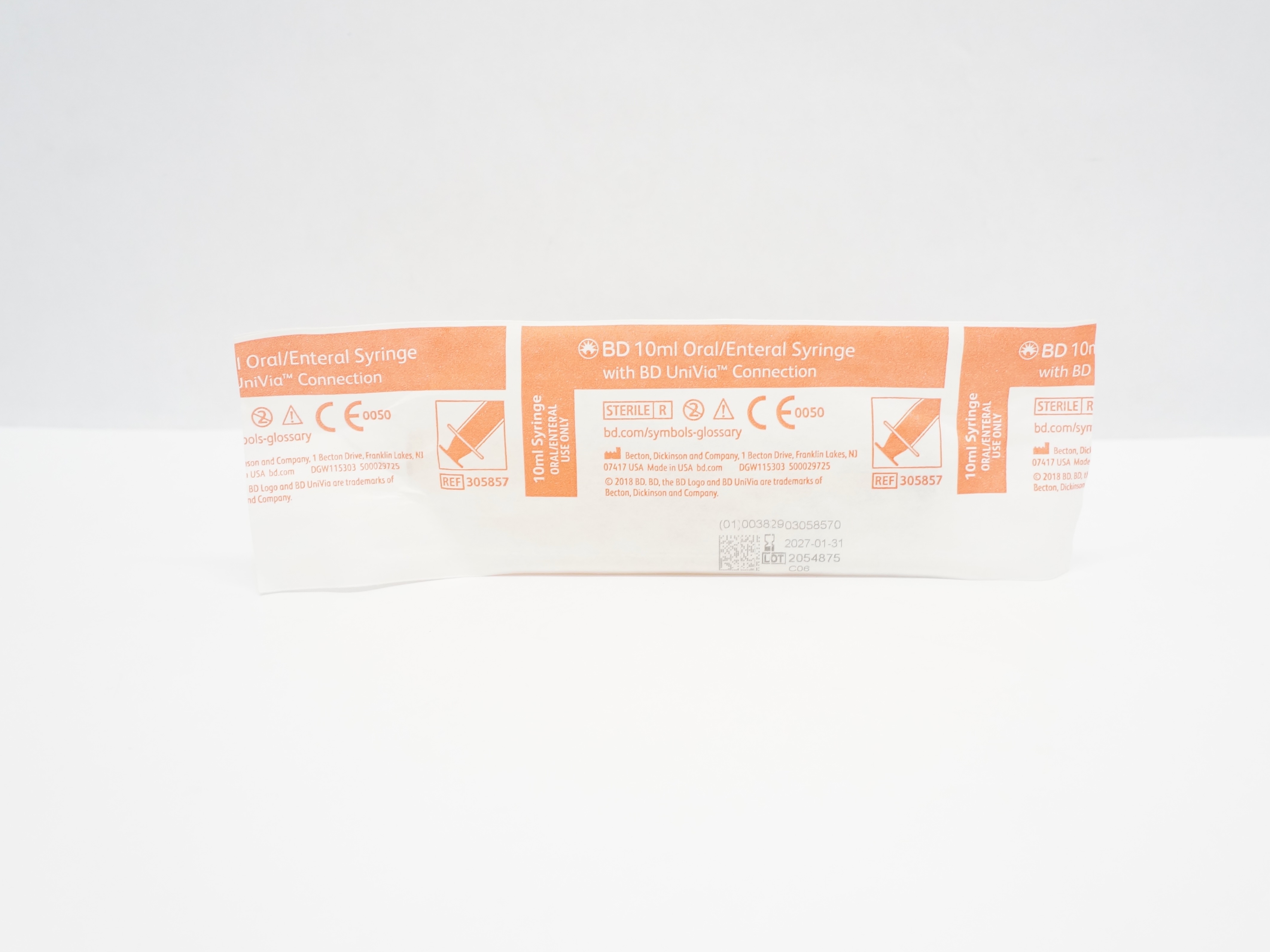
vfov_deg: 46.8
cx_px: 682
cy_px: 478
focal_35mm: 30
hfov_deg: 59.9
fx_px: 1101
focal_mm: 18
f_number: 6.3
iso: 800
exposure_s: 1/60
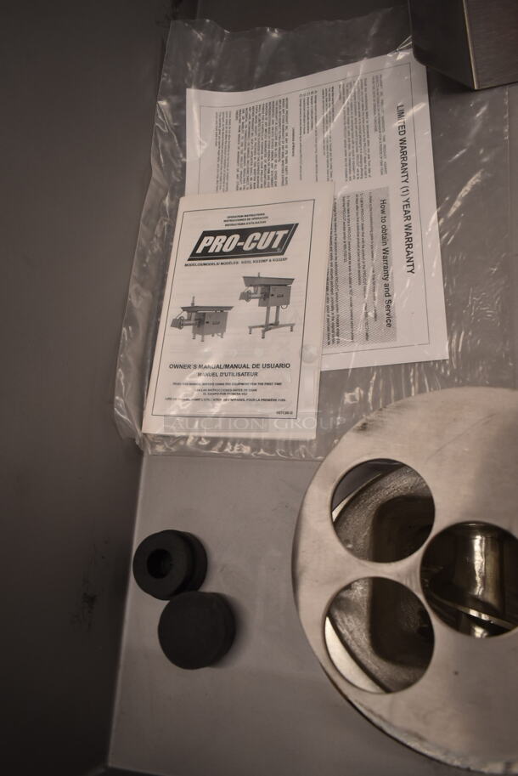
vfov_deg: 67.3
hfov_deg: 48.0
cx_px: 259
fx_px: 582
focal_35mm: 27
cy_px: 388
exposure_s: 1/125
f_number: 3.5
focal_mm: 18
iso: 450
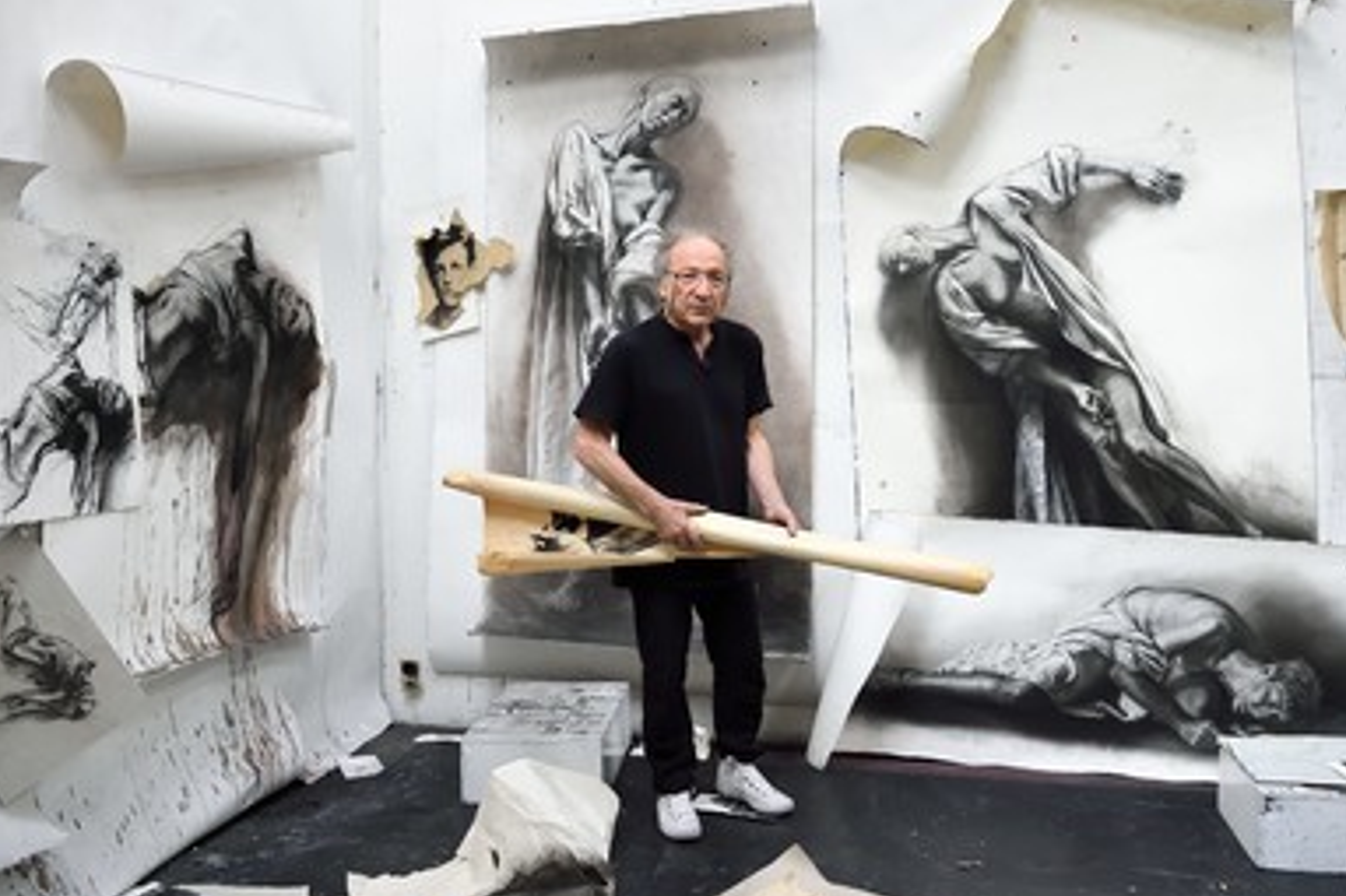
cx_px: 720
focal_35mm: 34
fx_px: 1271
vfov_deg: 38.8
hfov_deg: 55.8
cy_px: 429
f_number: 5.6
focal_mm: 31
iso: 1600
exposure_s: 1/200
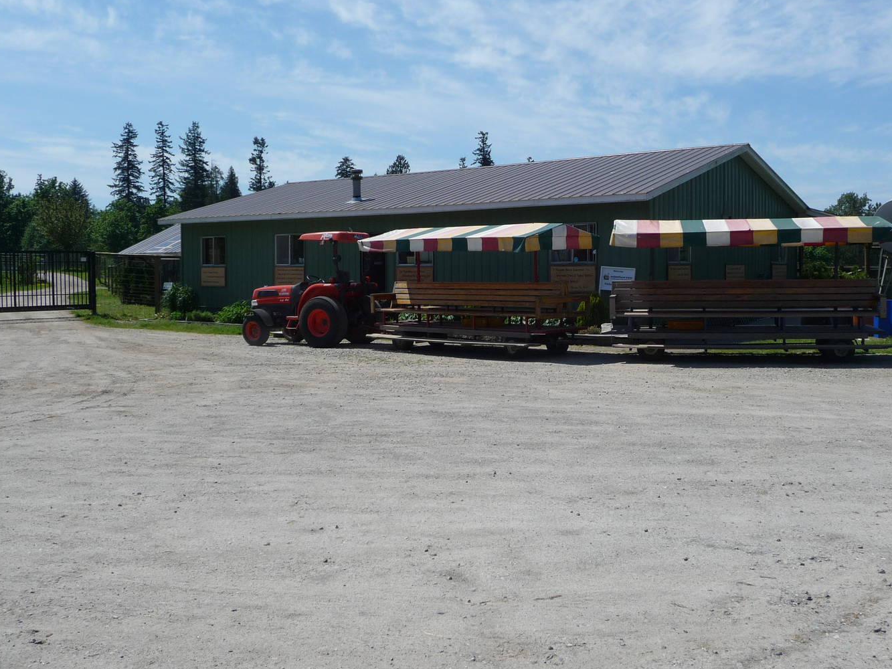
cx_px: 497
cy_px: 313
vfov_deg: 39.6
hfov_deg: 51.2
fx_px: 928
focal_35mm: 36
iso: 100
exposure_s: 1/320
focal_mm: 5
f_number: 8
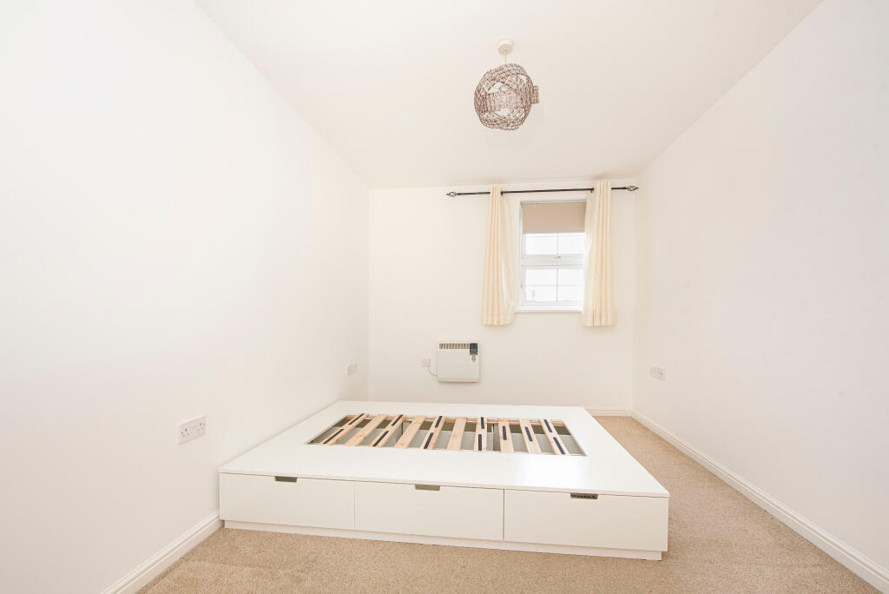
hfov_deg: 104.2
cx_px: 444
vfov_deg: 81.3
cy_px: 297
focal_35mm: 14
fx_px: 346
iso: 250
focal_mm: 14
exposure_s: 1/3
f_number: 9
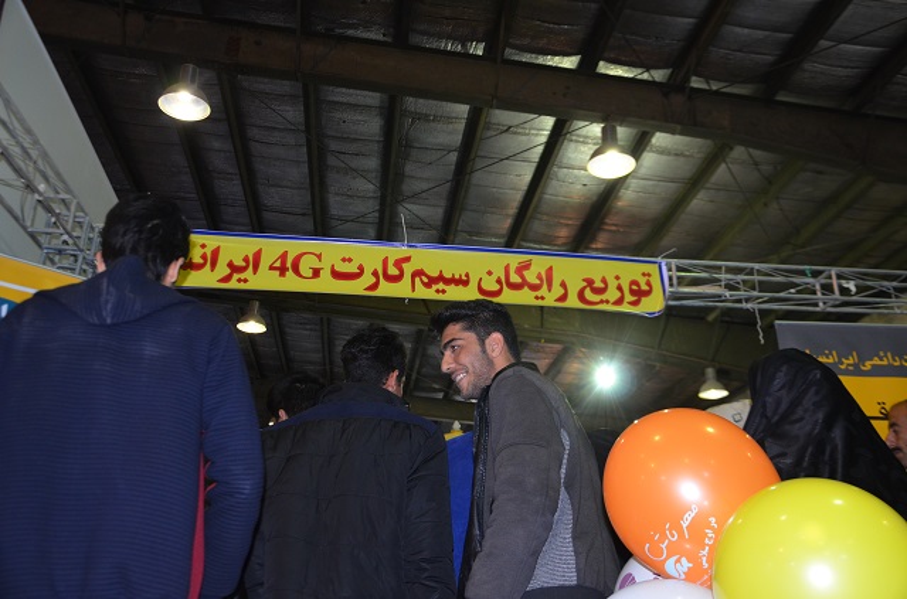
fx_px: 829
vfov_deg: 39.7
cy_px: 300
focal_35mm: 33
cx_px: 454
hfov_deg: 57.4
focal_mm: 22
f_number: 3.8
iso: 800
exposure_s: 1/80
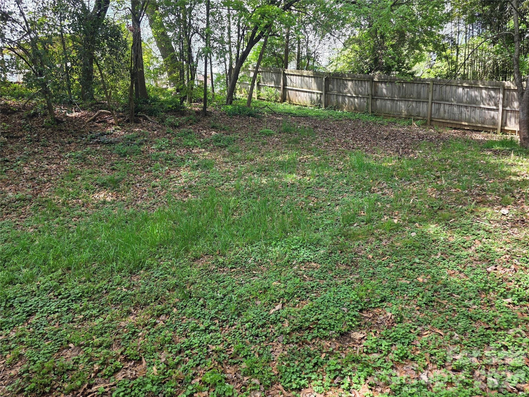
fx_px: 351
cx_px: 264
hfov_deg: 73.9
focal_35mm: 23
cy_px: 198
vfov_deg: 58.9
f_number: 1.7
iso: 50
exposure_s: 1/359
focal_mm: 6.3
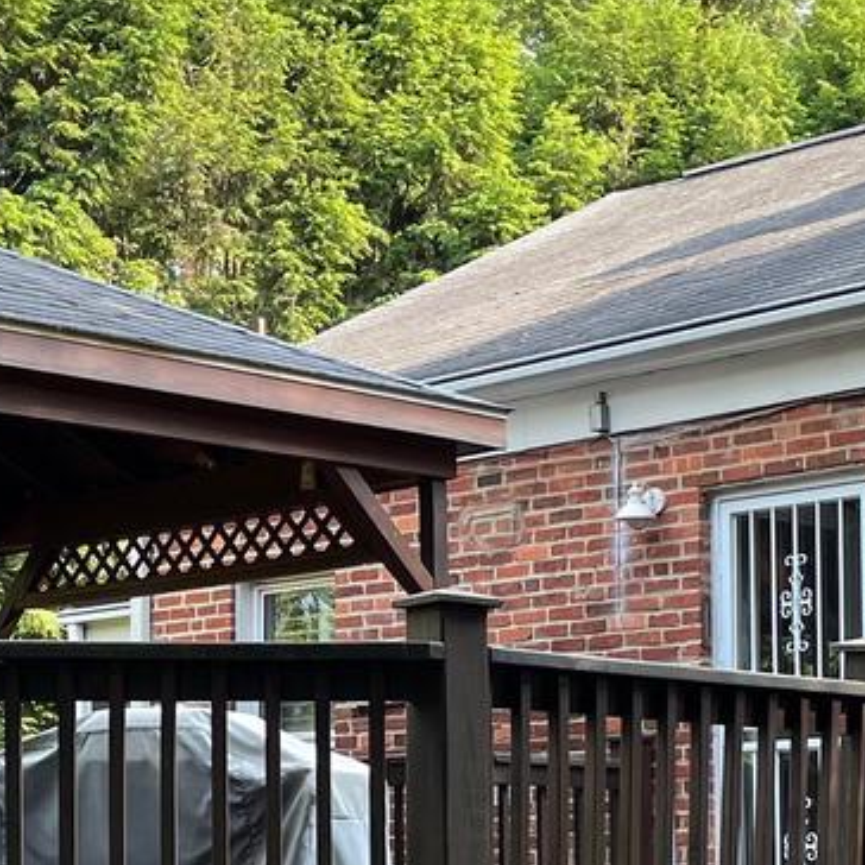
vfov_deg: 18.8
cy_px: 779
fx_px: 2573
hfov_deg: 19.1
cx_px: 383
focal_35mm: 91
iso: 32
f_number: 1.6
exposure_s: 1/202
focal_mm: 4.2
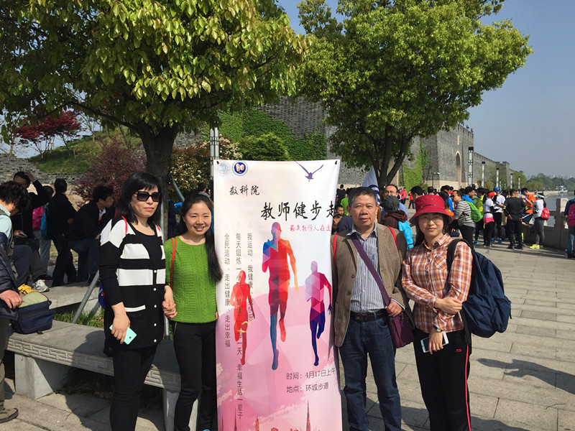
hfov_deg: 61.7
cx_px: 288
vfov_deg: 48.2
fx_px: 482
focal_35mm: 29
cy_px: 216
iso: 32
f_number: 2.2
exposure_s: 1/3968
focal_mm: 4.15
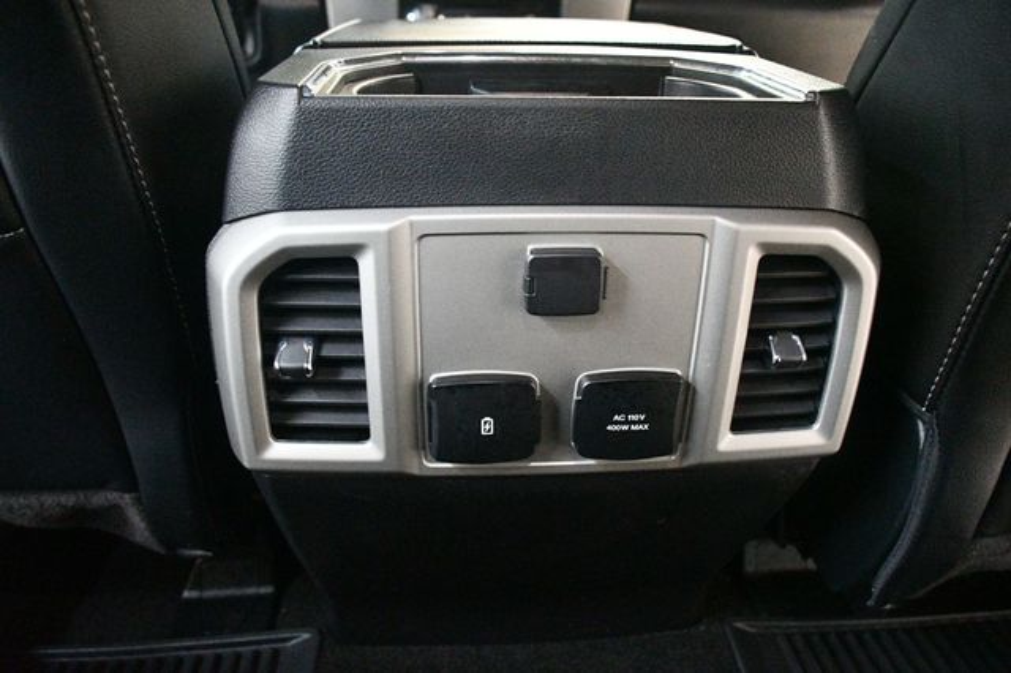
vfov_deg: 47.9
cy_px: 336
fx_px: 758
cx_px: 506
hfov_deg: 67.4
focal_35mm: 27
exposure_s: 1/60
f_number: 3.5
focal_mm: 18
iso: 11400
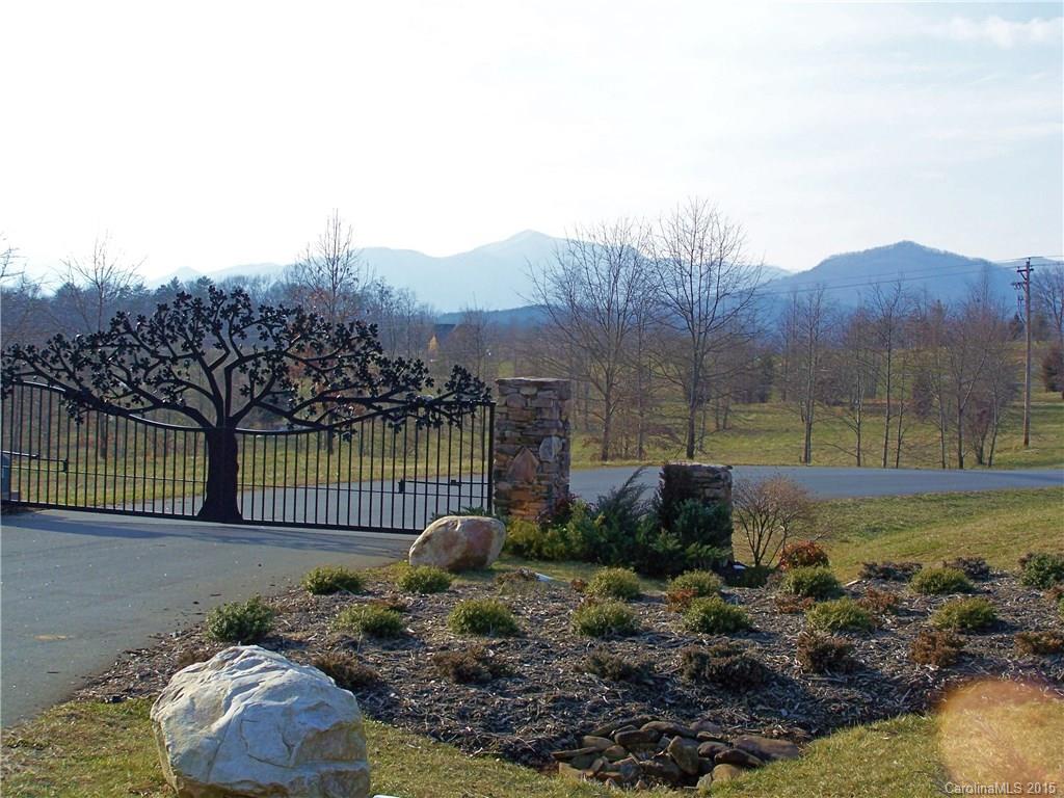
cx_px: 532
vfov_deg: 21.9
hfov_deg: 29.0
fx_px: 2059
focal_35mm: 67
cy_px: 399
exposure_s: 1/400
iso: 64
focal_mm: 11.1
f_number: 3.2
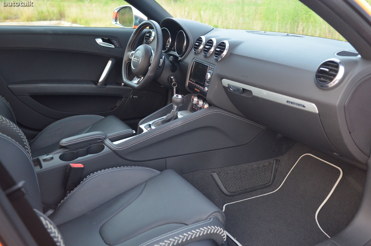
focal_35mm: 34
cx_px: 186
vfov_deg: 38.2
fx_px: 355
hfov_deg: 55.2
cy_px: 123
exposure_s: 1/40
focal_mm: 23
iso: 1600
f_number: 2.8
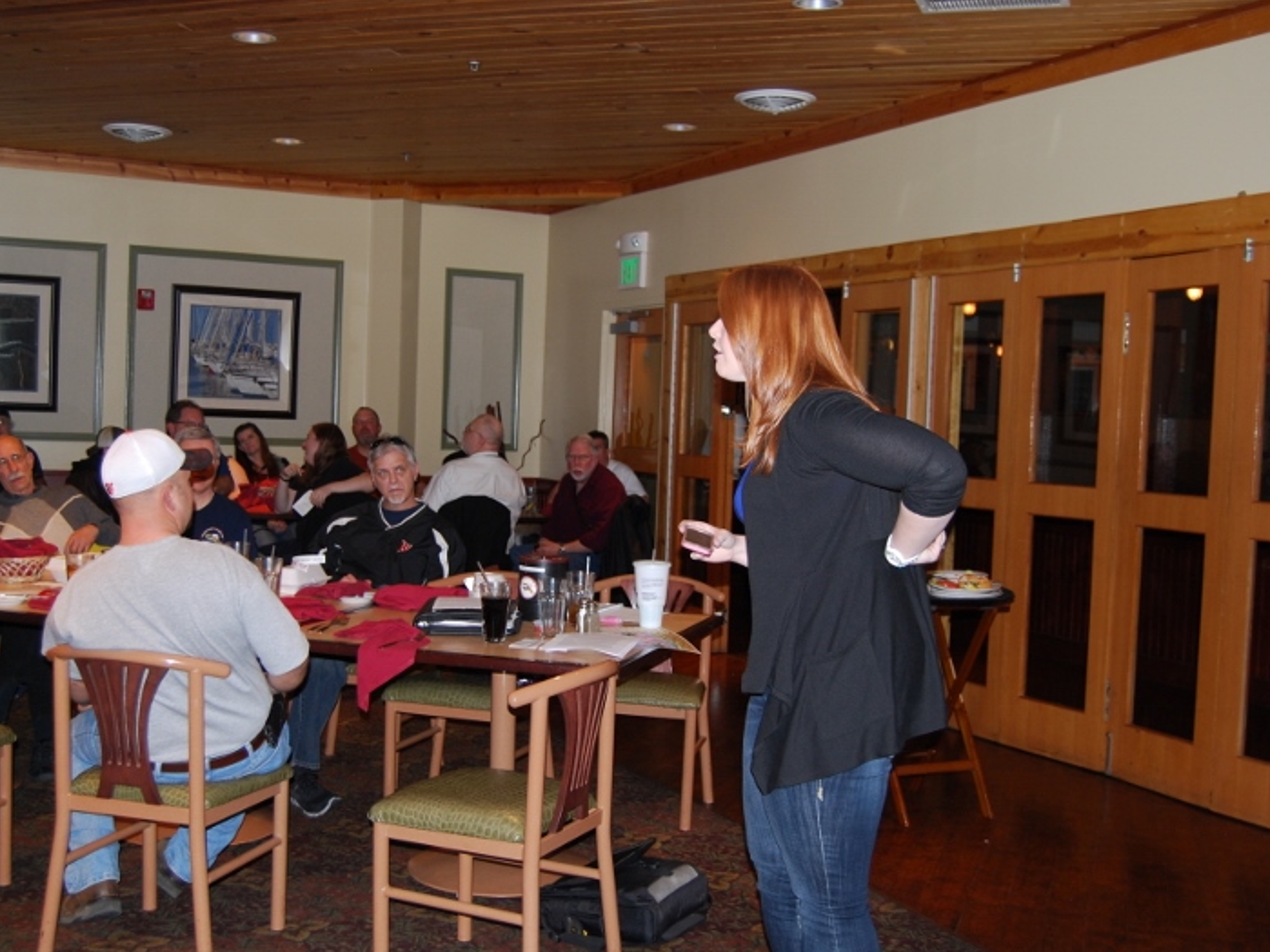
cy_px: 480
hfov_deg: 43.8
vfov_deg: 33.6
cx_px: 578
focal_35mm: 43
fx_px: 1577
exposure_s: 1/60
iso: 360
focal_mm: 26
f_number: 4
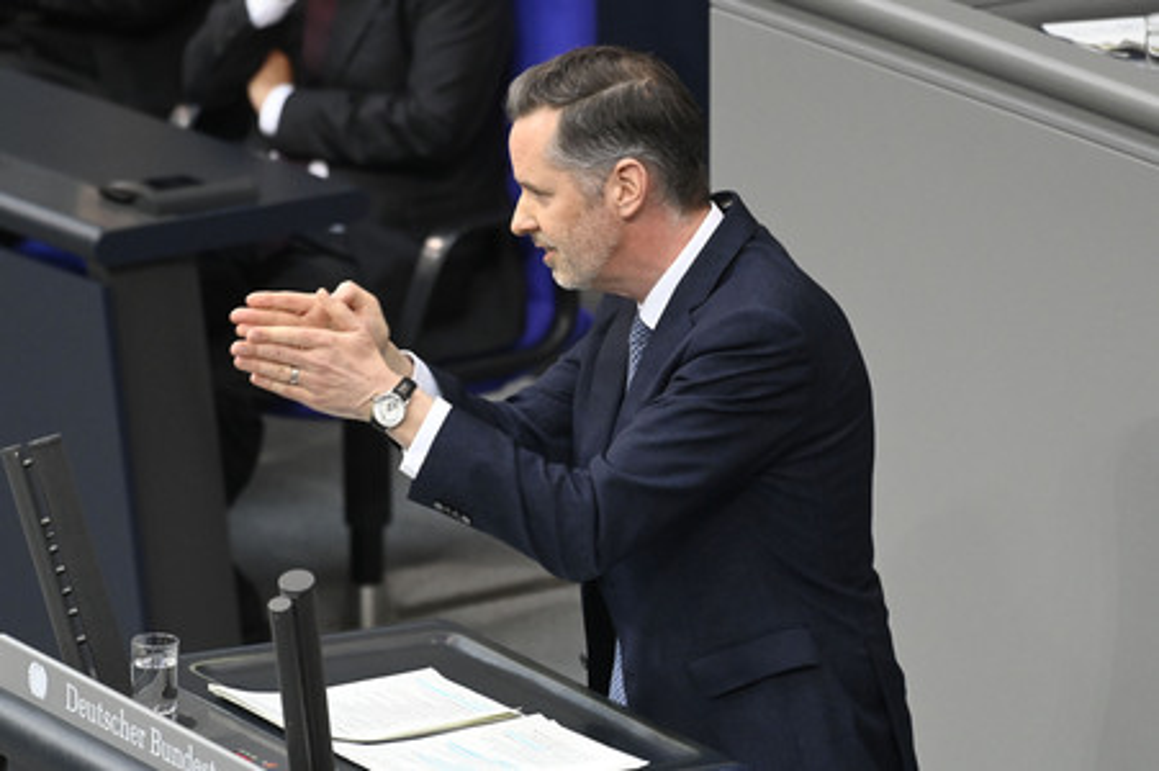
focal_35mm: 340
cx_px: 580
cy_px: 386
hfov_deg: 6.1
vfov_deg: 4.0
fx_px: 10938
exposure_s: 1/400
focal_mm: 340
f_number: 5.6
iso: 10000
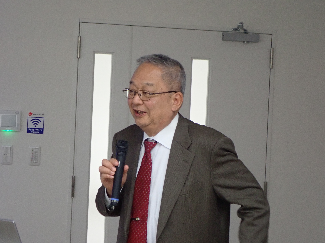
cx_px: 162
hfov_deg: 19.6
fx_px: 939
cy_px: 122
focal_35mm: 100
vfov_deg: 14.8
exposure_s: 1/50
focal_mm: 18
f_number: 4.9
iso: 800
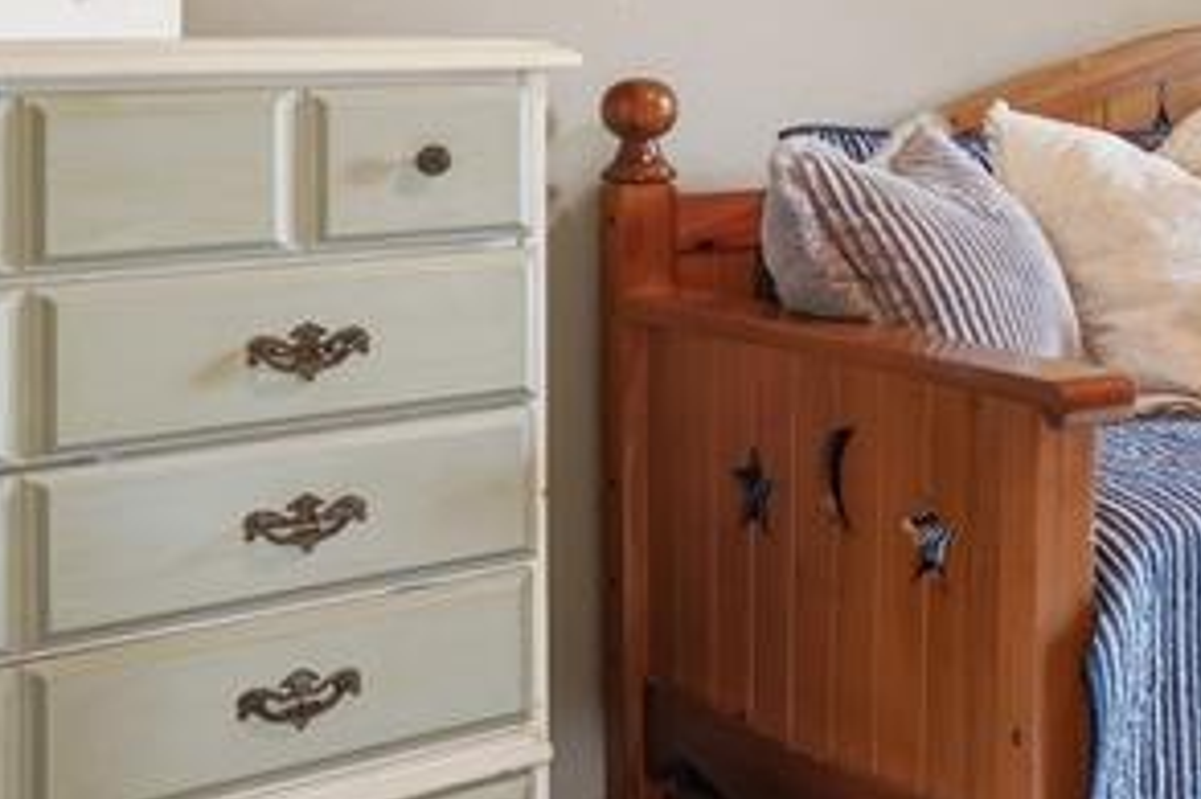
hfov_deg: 24.3
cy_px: -25
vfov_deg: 23.1
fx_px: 1867
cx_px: 1959
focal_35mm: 56
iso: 160
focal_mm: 16
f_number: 9
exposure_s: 1/80
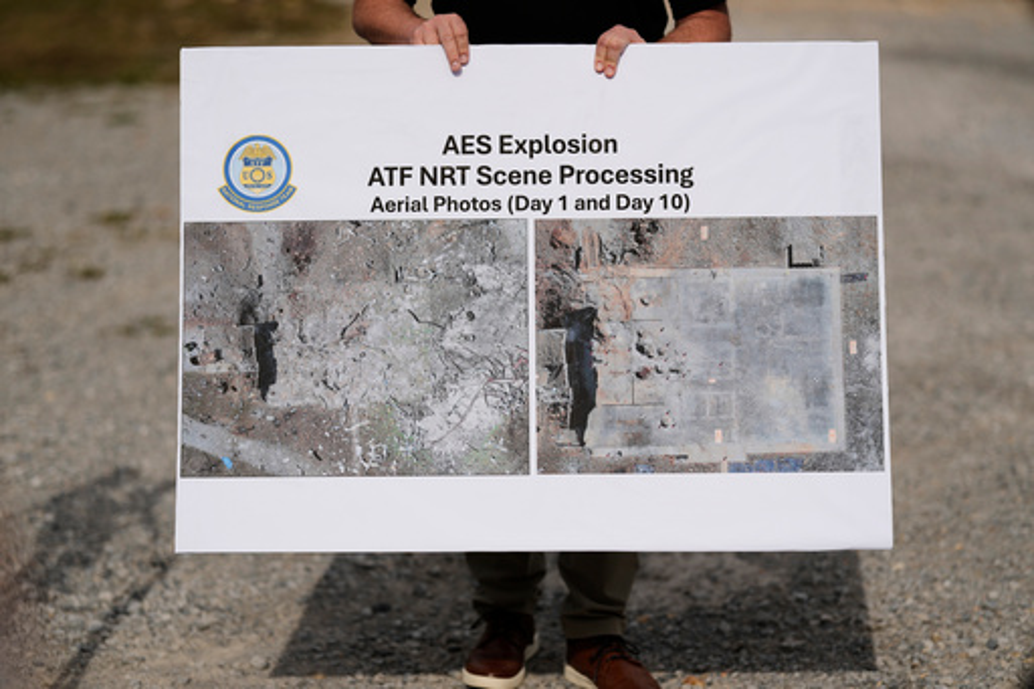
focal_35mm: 85
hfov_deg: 23.9
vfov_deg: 16.1
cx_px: 517
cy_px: 344
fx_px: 2440
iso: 100
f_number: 1.8
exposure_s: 1/8000
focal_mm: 85
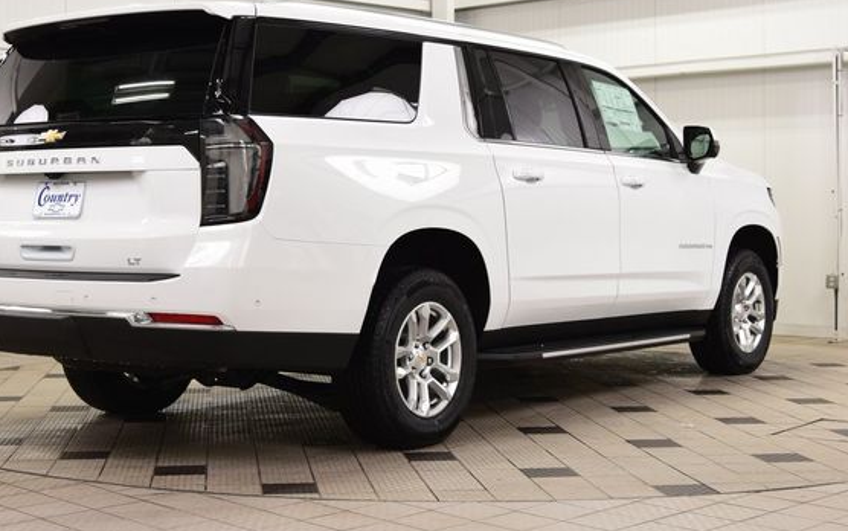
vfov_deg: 21.1
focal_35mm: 62
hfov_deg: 33.1
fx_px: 1424
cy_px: 233
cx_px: 361
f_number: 7.1
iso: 720
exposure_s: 1/30
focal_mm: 35
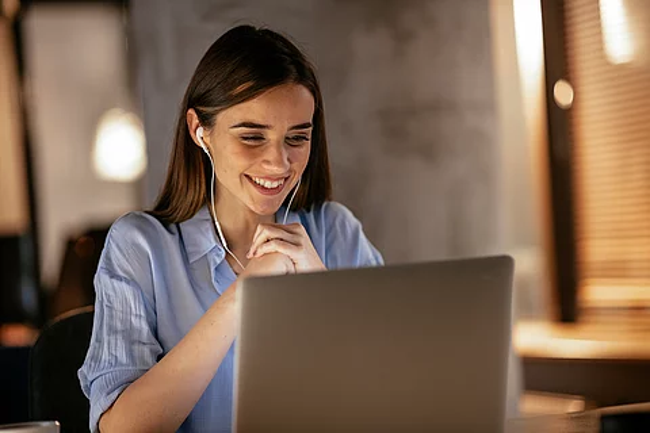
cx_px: 325
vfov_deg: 13.0
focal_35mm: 105
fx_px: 1896
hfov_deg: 19.5
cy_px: 216
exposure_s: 1/160
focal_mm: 105
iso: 640
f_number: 1.8
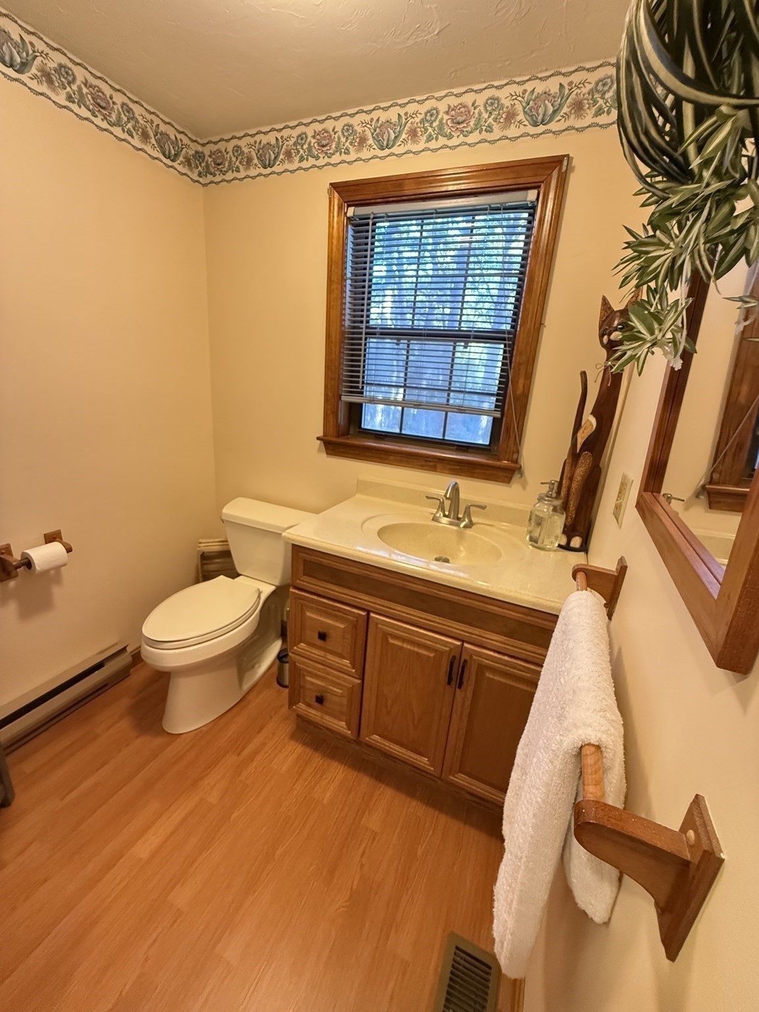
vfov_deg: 102.1
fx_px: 409
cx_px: 380
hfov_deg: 85.7
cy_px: 506
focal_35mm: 14
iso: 640
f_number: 2.2
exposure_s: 1/60
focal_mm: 2.22
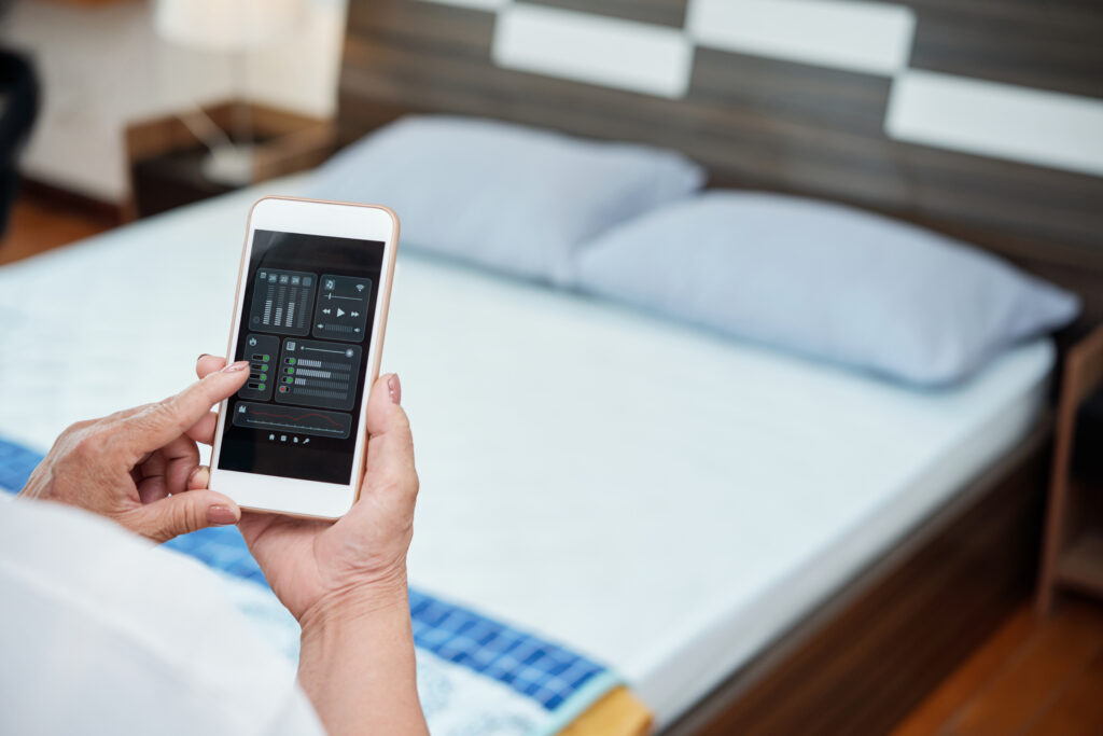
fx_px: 1838
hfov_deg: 33.4
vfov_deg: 22.6
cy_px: 368
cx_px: 552
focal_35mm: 60
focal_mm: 60
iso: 400
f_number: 4
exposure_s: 1/125
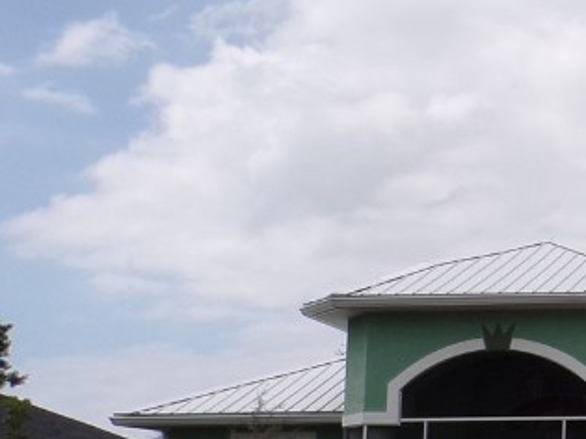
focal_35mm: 78
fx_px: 1320
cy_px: 370
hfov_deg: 20.5
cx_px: 932
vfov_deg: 18.7
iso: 80
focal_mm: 4.3
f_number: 5.8
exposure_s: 1/550
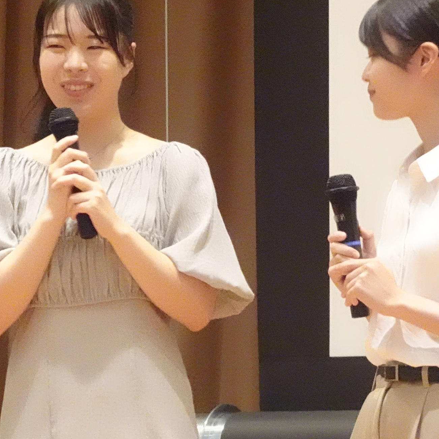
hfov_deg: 4.2
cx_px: 38
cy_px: 217
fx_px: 6026
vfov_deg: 4.2
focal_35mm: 420
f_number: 6.3
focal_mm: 38.7
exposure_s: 1/50
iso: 3200
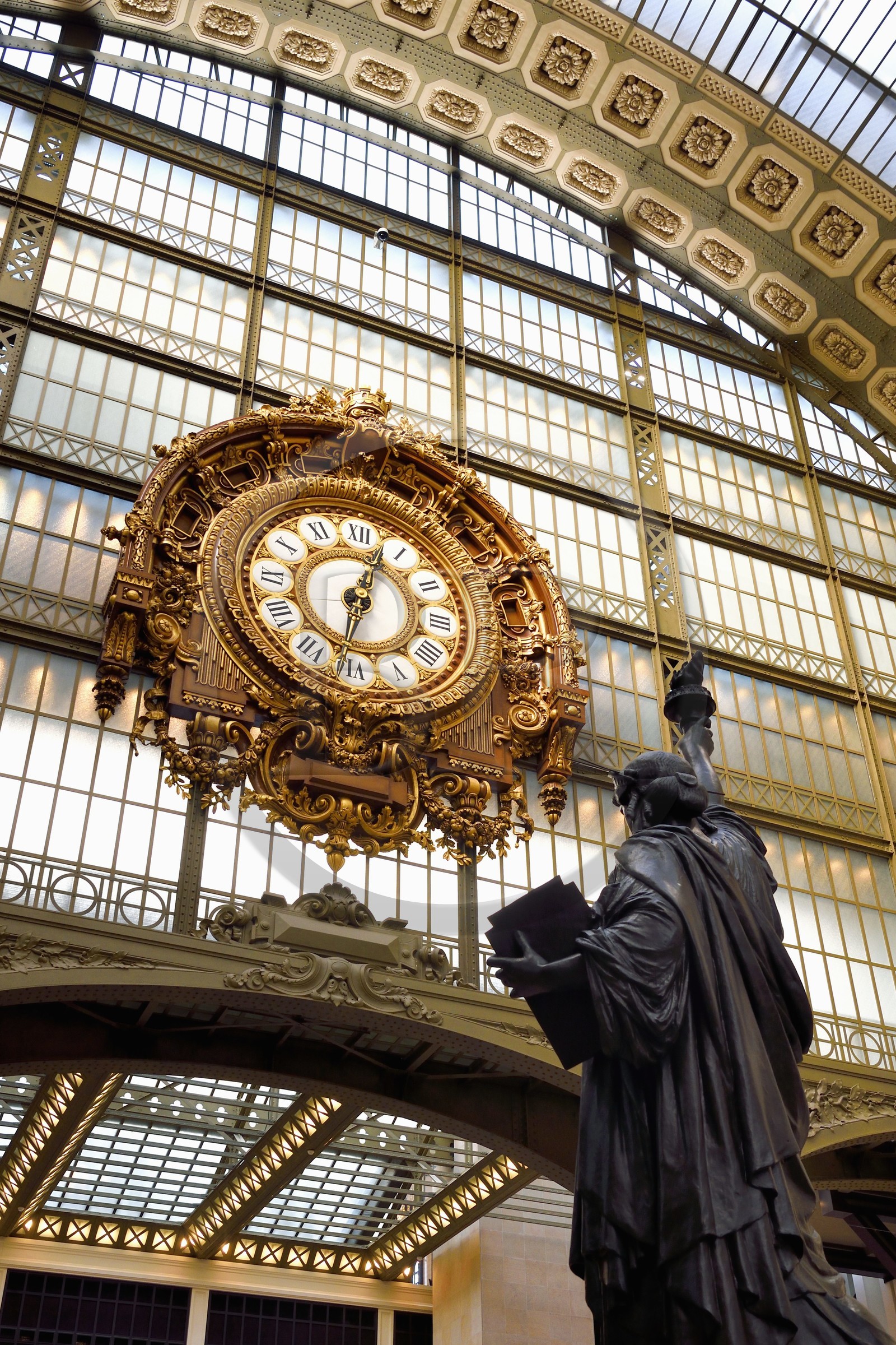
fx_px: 1344
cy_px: 672
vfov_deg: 53.1
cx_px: 448
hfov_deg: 36.9
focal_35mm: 36
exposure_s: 1/50
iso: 800
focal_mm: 36
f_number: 10
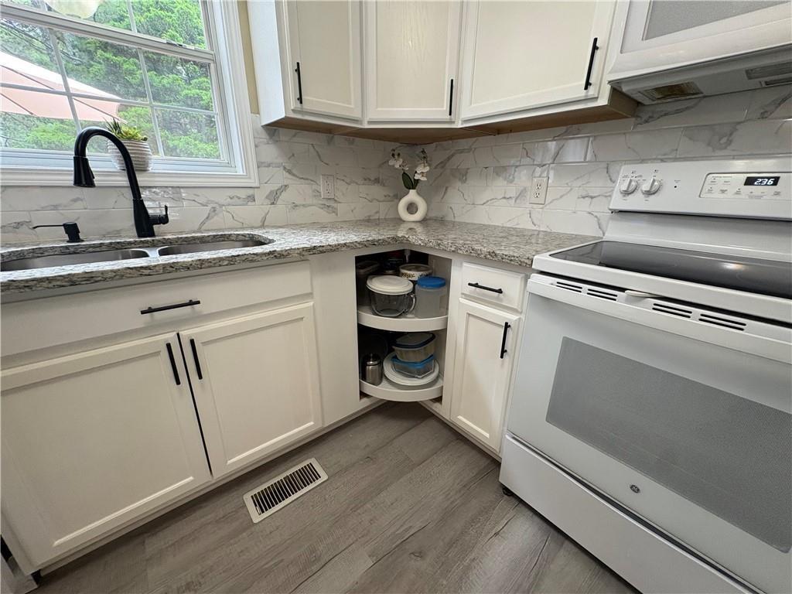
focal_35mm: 14
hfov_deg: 102.1
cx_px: 396
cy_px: 297
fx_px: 320
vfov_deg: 85.7
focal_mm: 2.22
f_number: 2.2
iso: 250
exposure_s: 1/60
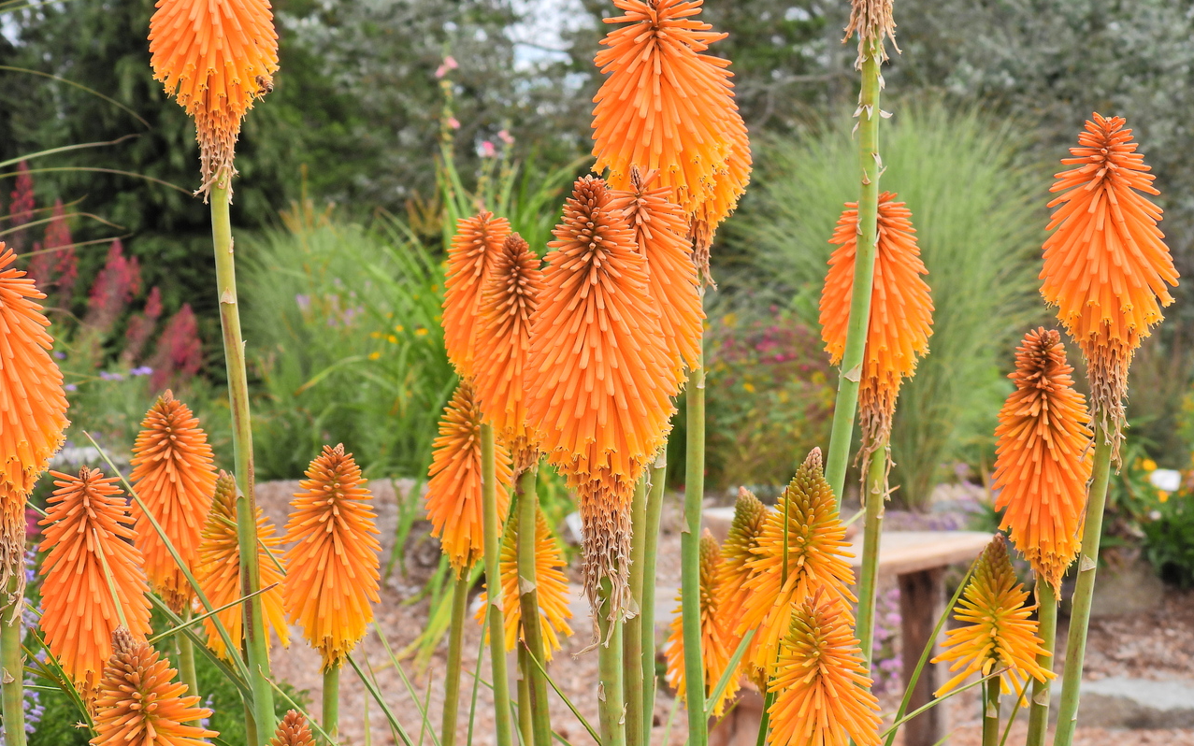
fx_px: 2766
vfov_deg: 15.4
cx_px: 597
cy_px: 375
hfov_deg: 24.4
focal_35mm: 85
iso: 100
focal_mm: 14.3
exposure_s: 1/640
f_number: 3.5
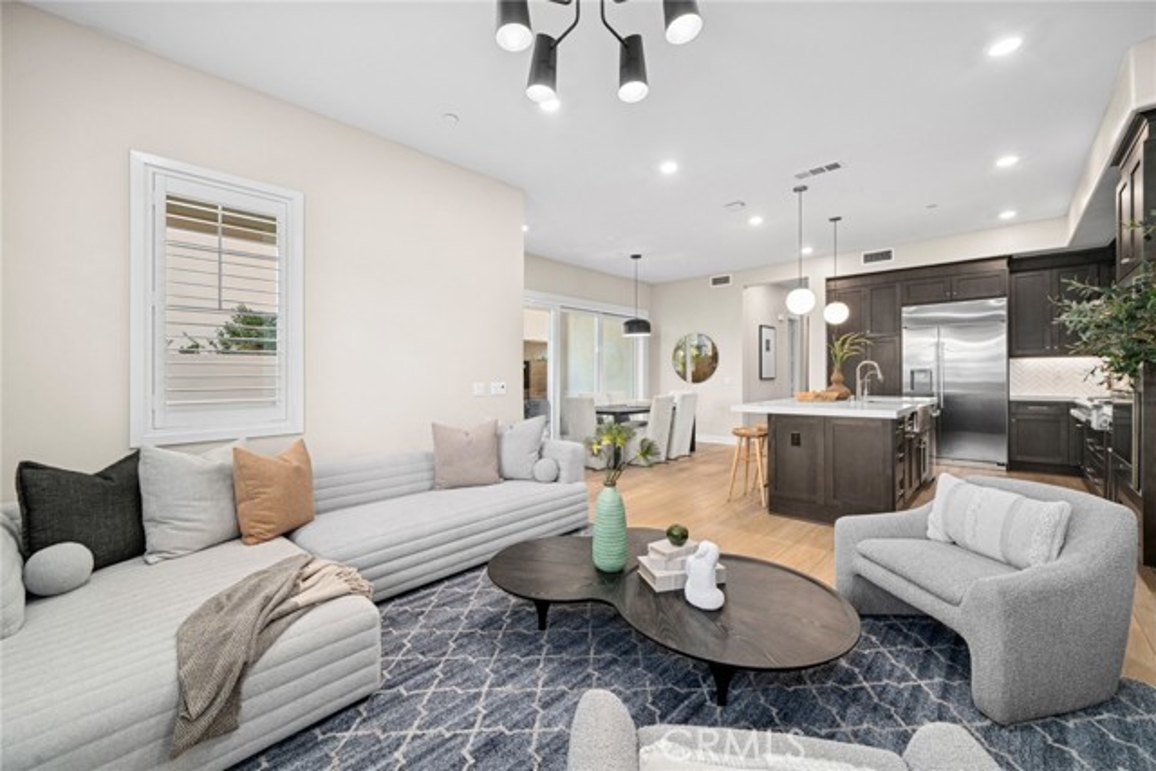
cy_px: 386
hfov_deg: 104.2
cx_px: 578
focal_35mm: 14
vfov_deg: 81.2
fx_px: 450
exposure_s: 1/6
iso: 200
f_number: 8
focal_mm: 14
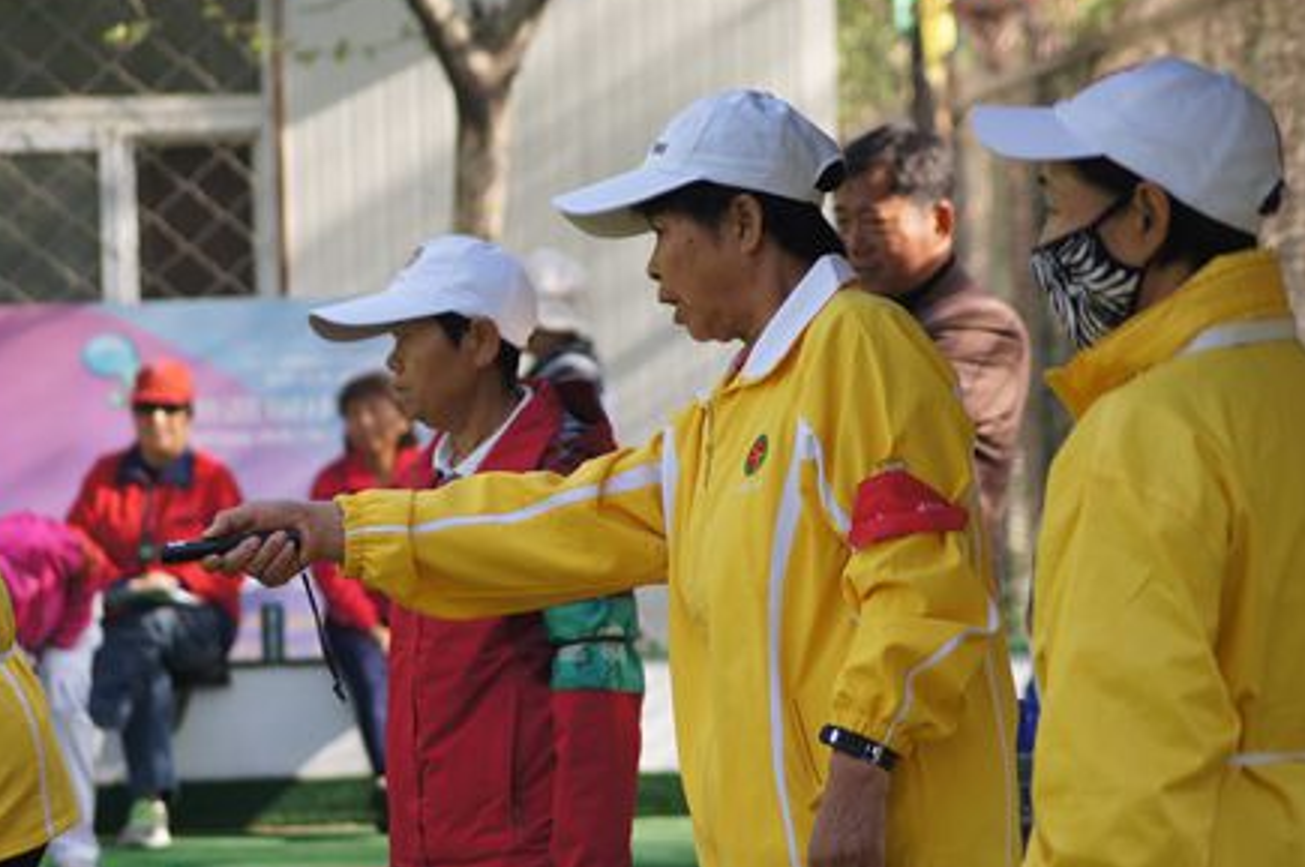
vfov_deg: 6.6
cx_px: 441
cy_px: 458
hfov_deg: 9.9
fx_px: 7495
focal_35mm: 207
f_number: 4.5
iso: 100
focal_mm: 100
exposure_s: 1/160
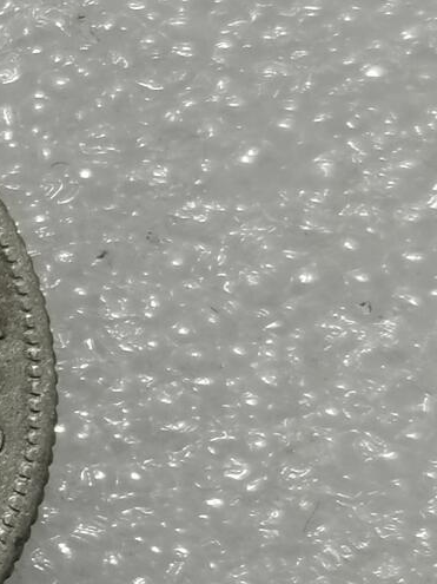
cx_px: -323
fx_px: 3738
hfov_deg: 6.6
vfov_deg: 8.9
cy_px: 315
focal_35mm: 222
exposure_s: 1/90
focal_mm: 5.58
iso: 80
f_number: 1.8
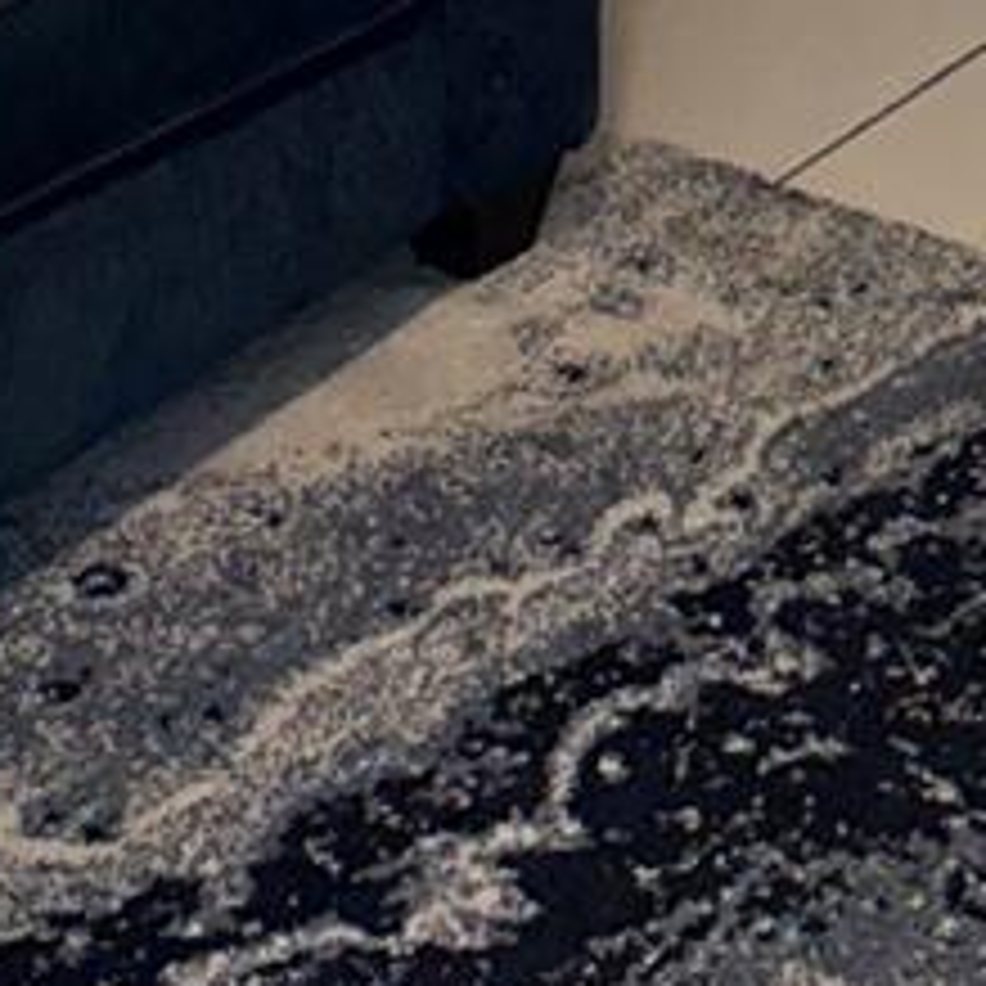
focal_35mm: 116
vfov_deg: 11.8
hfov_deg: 14.3
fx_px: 3738
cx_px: 1319
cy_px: -1477
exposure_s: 1/120
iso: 250
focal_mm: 6.76
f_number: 1.78
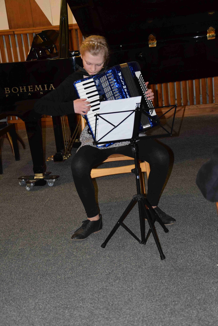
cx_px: 109
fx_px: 545
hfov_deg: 22.6
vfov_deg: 33.4
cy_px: 163
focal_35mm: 60
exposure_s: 1/100
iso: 1600
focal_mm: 40
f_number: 4.5
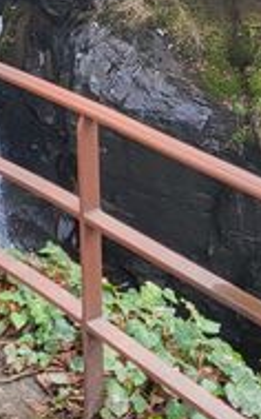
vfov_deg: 17.7
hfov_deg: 12.3
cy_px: -253
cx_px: -107
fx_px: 1162
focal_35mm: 102
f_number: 1.8
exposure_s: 1/247
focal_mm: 4.25
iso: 50
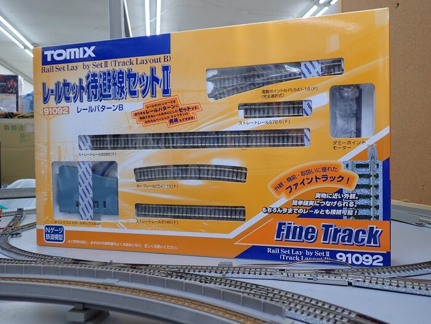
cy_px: 162
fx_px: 374
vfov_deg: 46.8
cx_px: 216
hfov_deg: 60.0
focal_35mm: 30
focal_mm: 5.4
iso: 200
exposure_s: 1/50
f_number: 2.3
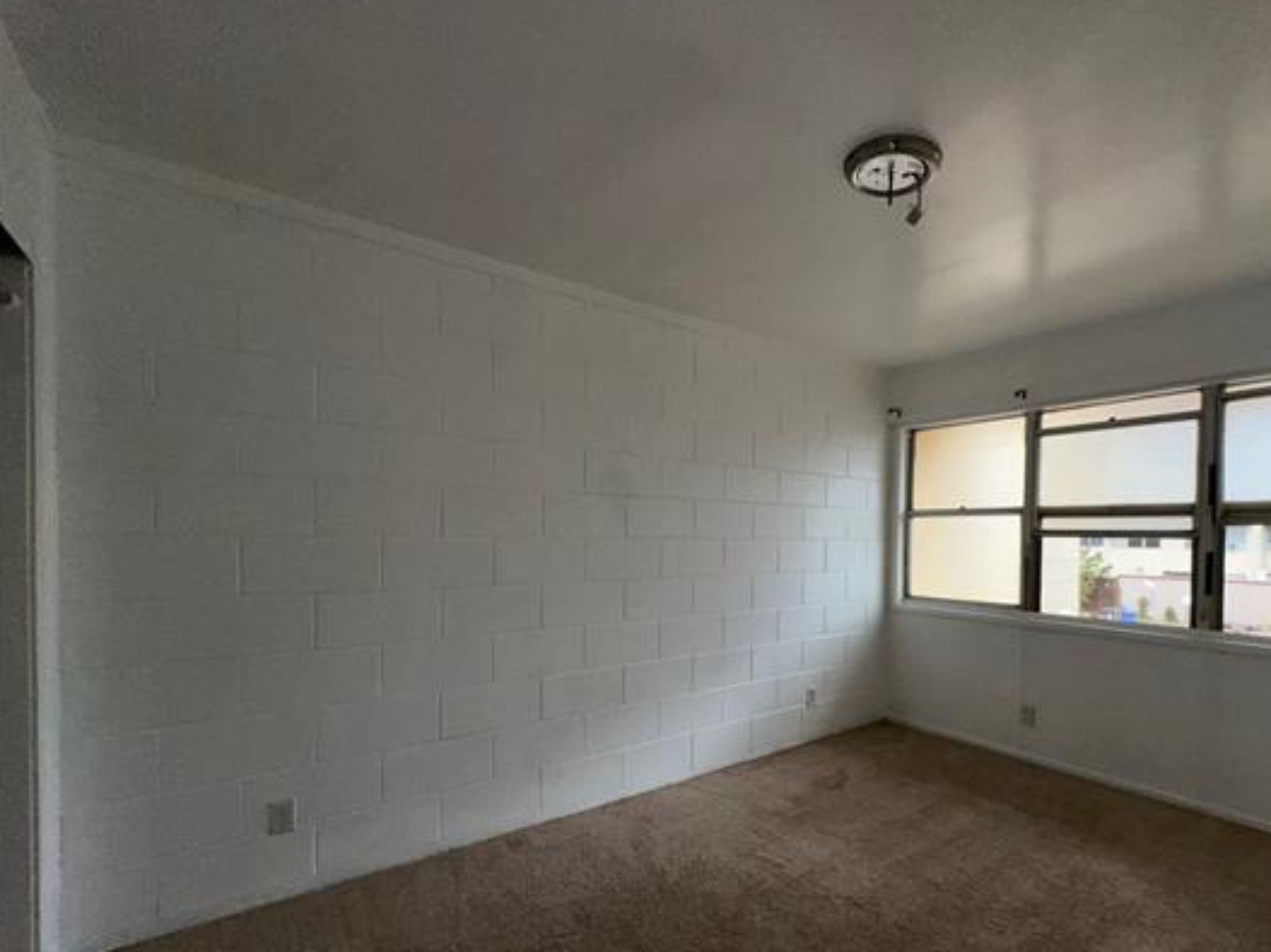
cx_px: 757
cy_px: 547
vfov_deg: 74.3
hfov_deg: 90.0
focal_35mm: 17
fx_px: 624
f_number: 2.2
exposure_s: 1/313
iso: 32
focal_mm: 2.22
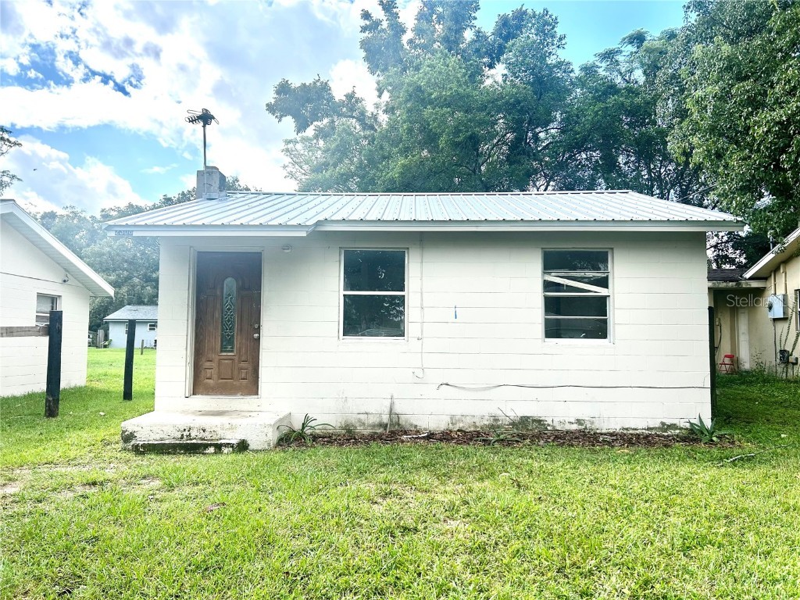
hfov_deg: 67.3
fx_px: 601
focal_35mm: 26
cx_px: 400
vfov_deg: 53.1
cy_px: 300
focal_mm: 5.7
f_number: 1.5
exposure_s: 1/1645
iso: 50
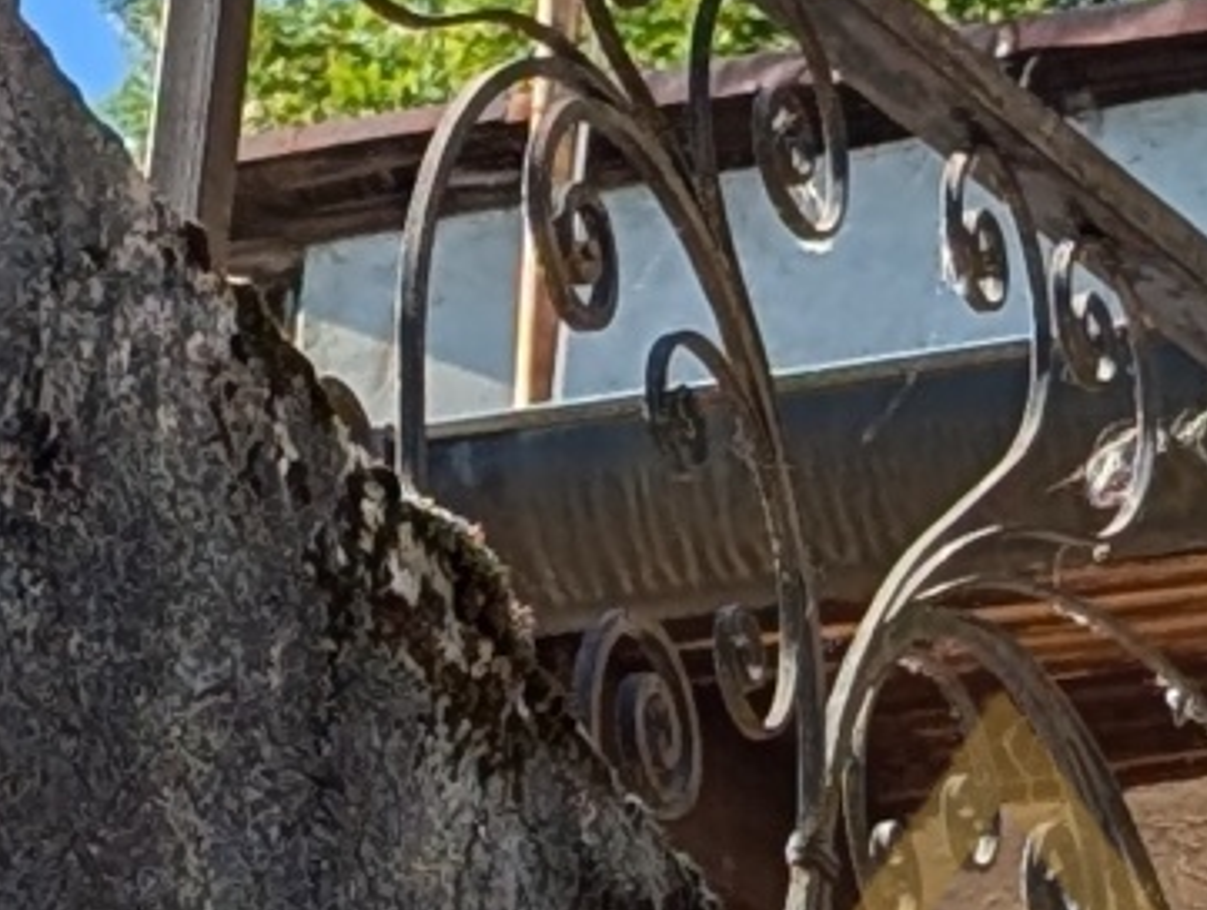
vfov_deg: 4.3
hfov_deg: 5.6
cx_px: 1943
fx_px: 12119
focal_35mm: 347
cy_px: 1305
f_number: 1.68
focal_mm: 6.9
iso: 20
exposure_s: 1/517
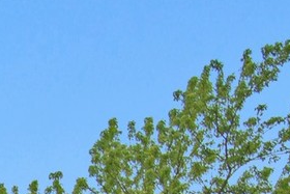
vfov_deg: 10.7
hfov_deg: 16.8
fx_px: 838
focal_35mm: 104
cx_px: -208
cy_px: 503
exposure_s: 1/160
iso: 200
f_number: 8
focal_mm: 18
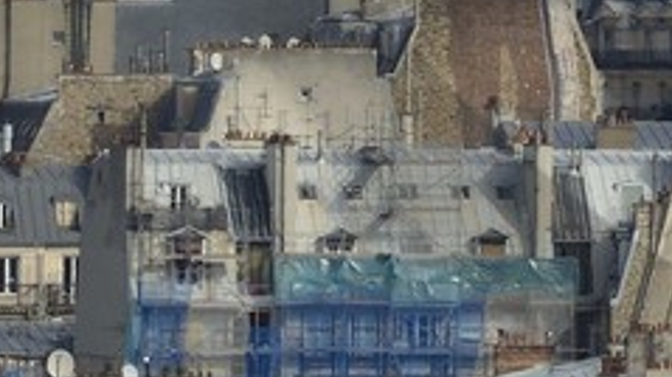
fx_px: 24980
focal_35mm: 1403
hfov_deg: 1.5
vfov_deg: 0.9
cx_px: 1195
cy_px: -630
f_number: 11
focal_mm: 200
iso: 200
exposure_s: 1/320
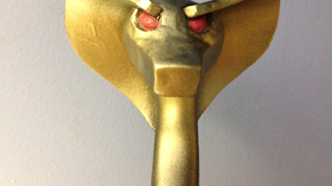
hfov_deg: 55.3
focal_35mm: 36
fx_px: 317
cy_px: 64
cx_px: 166
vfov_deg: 32.6
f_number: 2.4
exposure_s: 1/15
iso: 640
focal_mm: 4.12
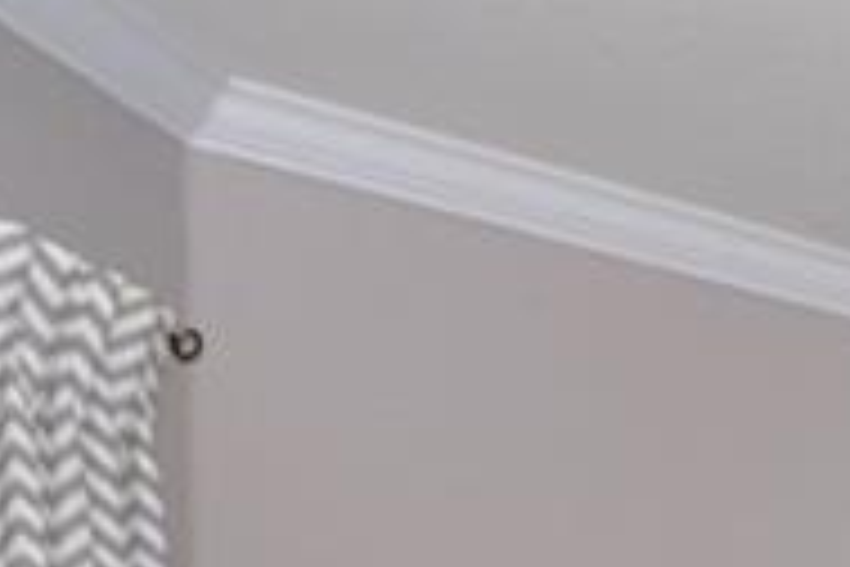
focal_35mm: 81
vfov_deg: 13.2
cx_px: 1633
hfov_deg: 18.2
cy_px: 1307
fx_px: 1912
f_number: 6.3
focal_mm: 10
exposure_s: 1/125
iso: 200
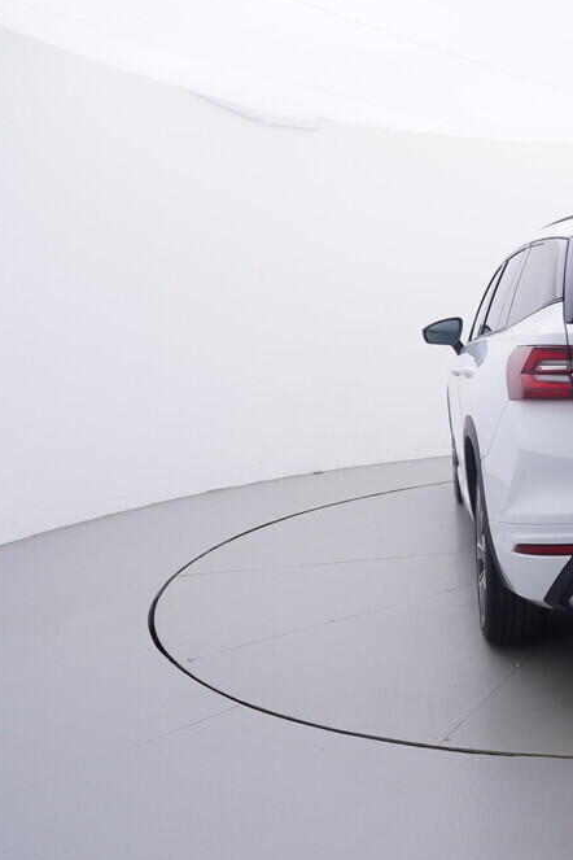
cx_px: 656
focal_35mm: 35
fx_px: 830
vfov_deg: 54.7
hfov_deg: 32.6
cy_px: 425
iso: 200
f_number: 5
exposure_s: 1/80
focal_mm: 15
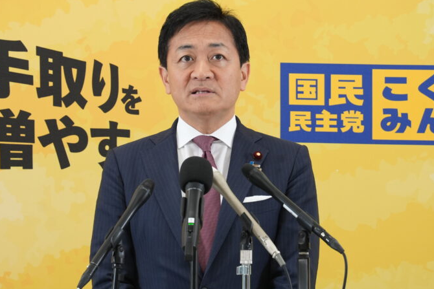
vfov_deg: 4.0
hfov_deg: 6.0
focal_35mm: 344
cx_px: 209
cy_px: 128
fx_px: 4148
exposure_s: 1/125
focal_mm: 200
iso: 1600
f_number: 5.6
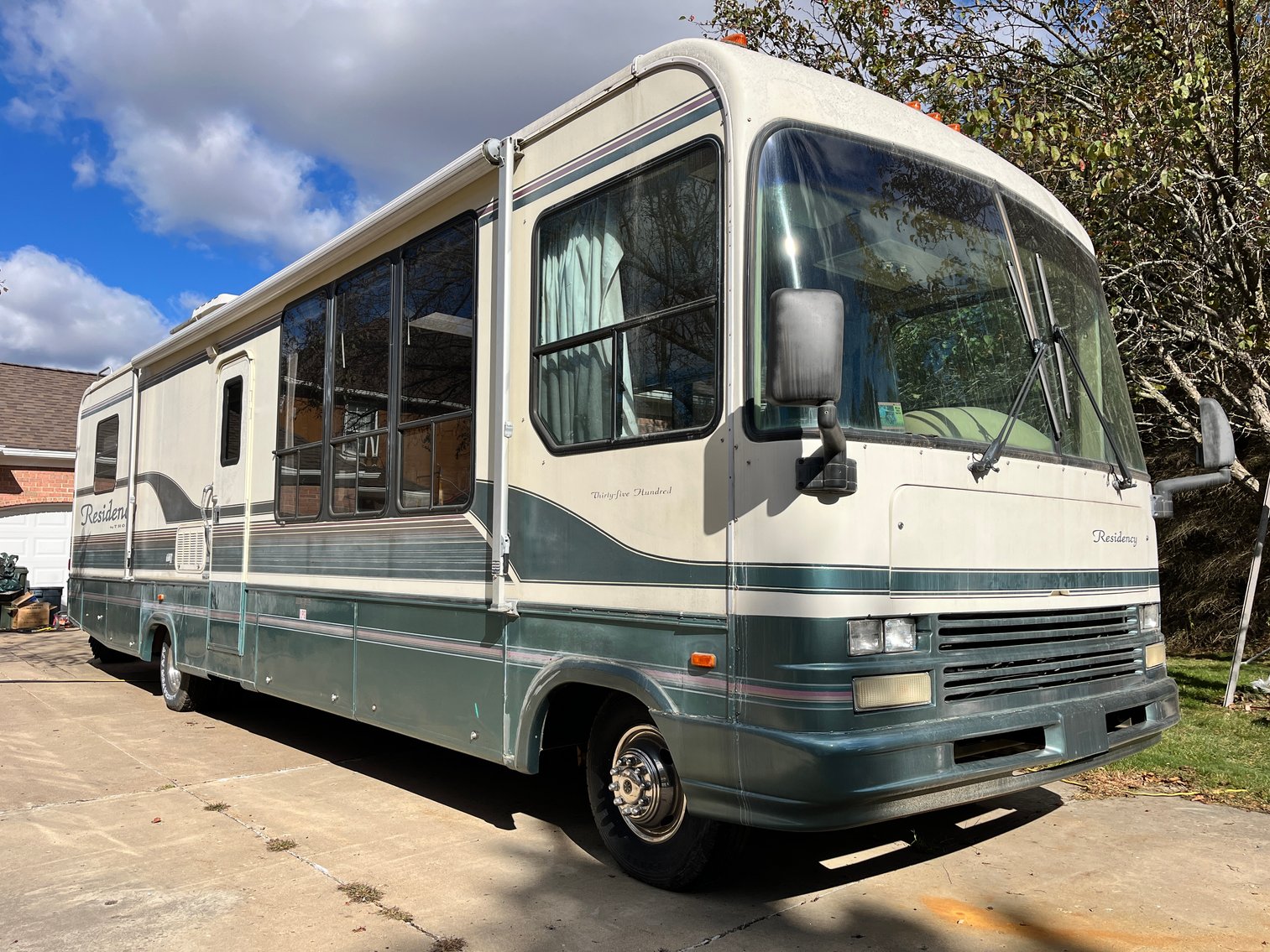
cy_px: 476
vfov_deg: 53.1
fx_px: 954
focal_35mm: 26
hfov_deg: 67.3
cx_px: 635
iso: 50
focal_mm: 5.1
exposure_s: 1/4310
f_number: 1.6
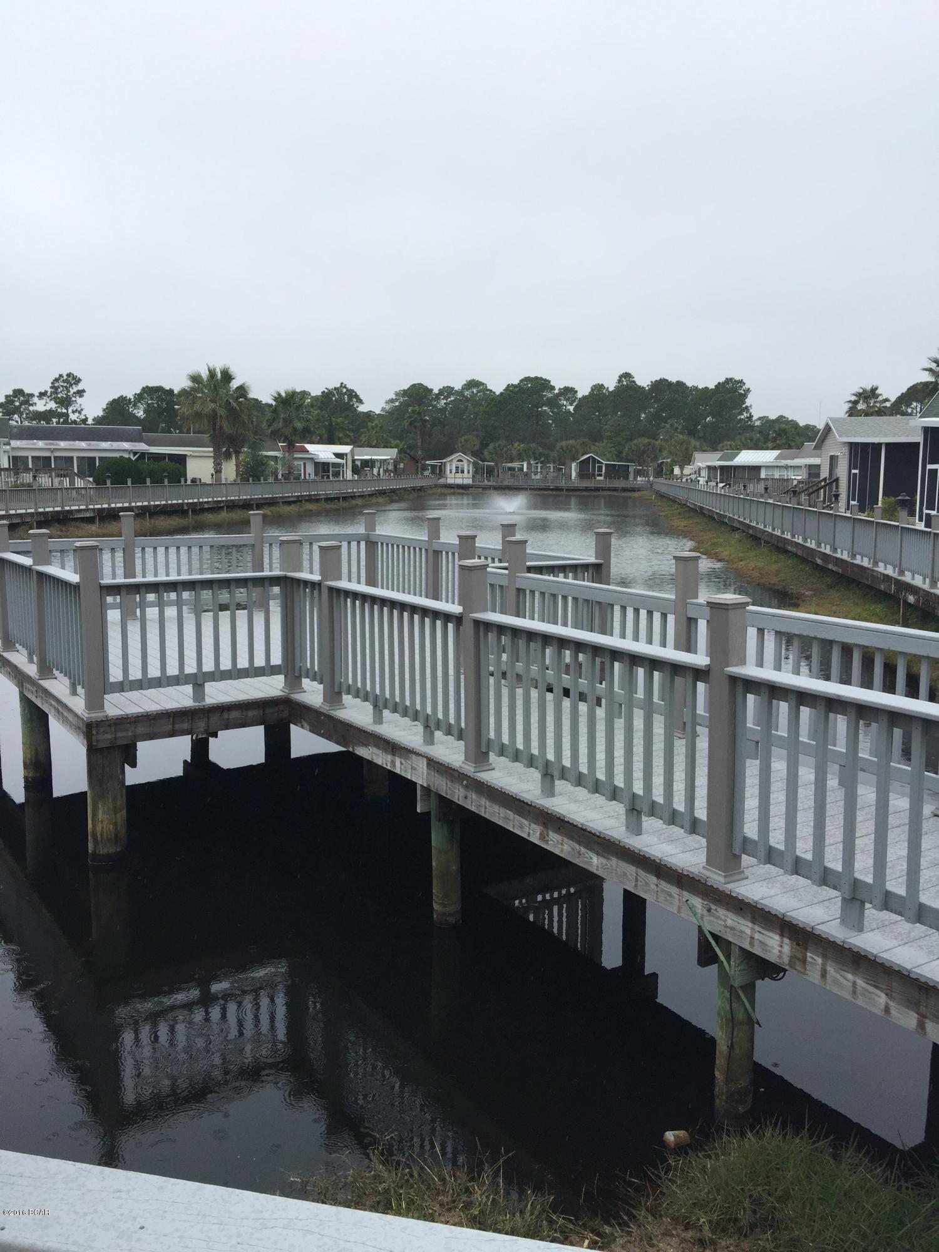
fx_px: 1049
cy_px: 626
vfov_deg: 61.7
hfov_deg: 48.2
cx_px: 470
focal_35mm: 29
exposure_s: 1/682
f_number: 2.2
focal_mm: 4.15
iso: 32
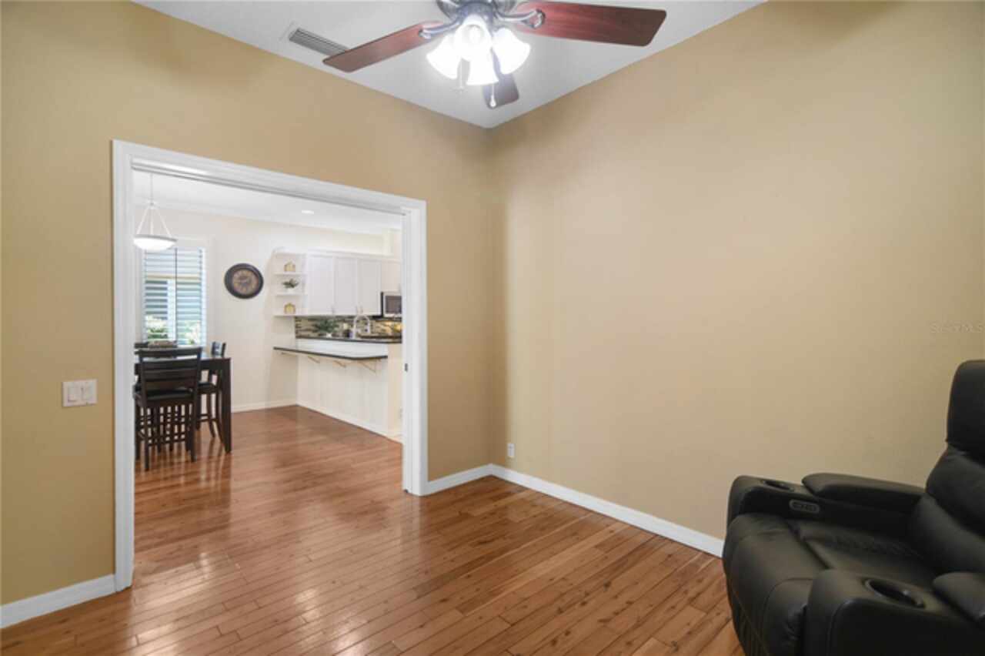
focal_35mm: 16
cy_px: 328
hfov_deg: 96.8
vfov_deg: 73.7
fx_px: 438
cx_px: 492
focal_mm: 11
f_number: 2.8
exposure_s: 1/4
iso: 100
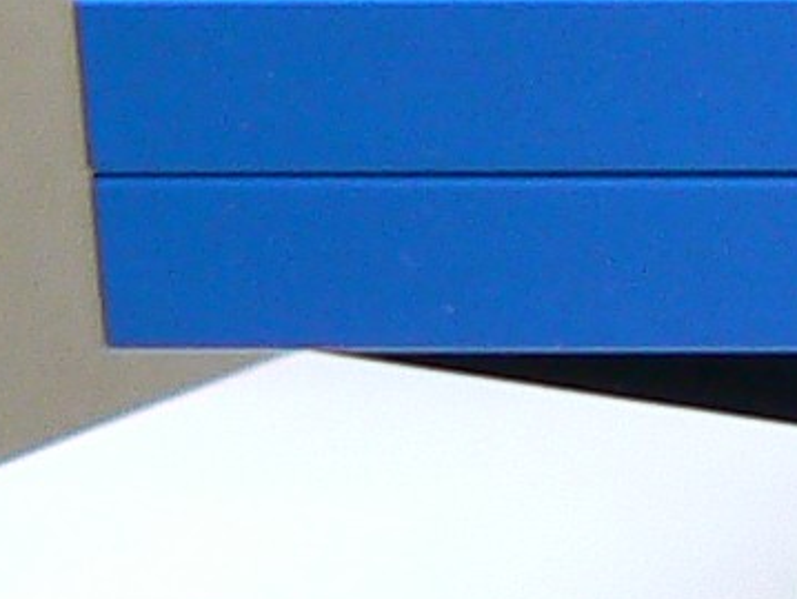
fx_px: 6499
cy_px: -650
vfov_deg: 5.2
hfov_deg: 6.3
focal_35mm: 282
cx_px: 2531
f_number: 2.8
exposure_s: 1/30
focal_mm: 6
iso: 100
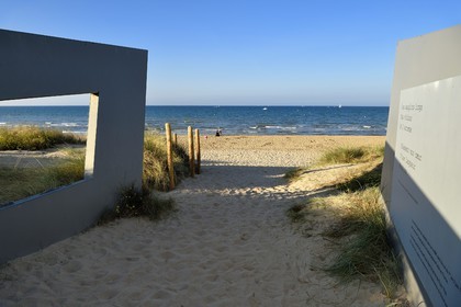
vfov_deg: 53.1
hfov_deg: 73.7
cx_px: 230
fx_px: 307
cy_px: 154
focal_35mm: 24
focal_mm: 24
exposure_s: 1/320
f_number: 9
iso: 200
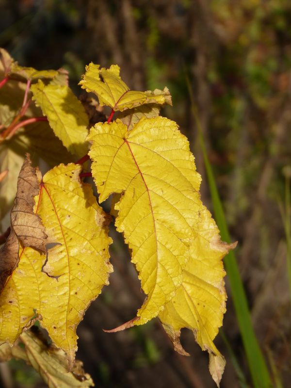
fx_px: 1704
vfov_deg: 13.0
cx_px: 146
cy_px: 194
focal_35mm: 152
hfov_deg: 9.8
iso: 100
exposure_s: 1/1300
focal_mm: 27.3
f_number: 4
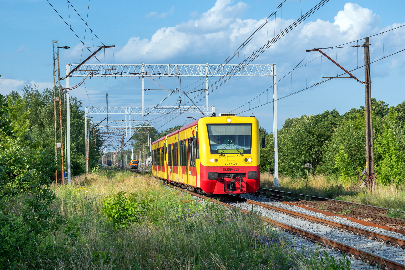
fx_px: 877
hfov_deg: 26.0
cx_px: 202
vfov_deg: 17.5
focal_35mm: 78
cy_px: 135
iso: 160
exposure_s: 1/400
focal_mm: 52
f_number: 9
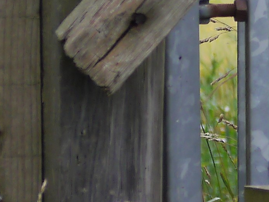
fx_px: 4602
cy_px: 3
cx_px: 559
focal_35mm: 592
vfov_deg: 2.5
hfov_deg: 3.3
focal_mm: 45
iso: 160
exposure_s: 1/200
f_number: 4
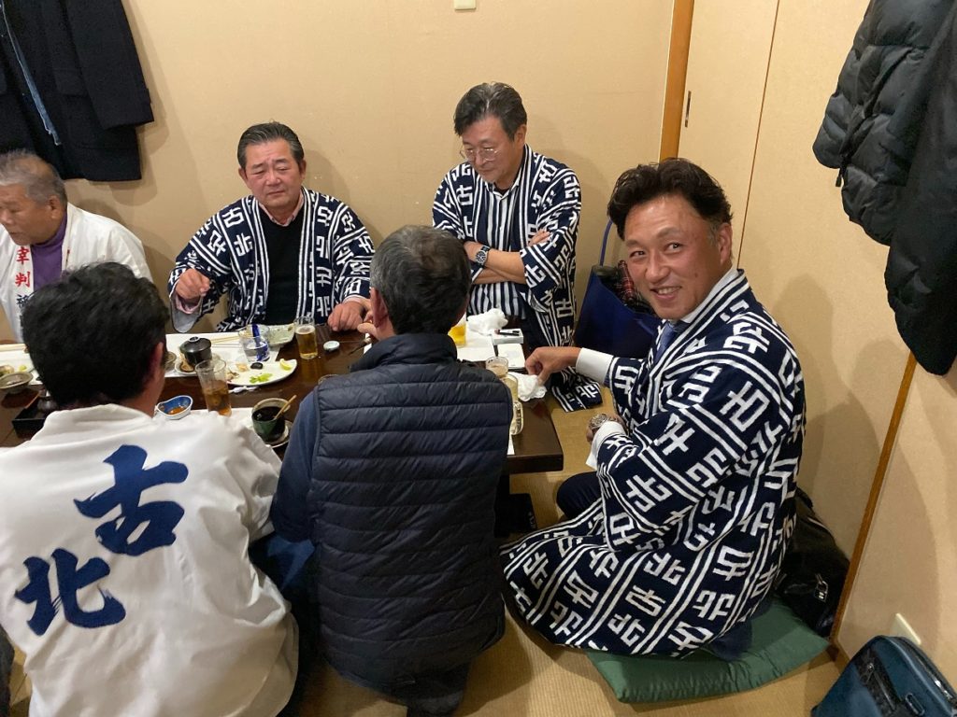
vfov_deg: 53.1
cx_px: 478
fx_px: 719
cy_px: 358
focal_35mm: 26
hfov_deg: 67.3
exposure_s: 1/30
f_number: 1.8
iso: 640
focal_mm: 4.25
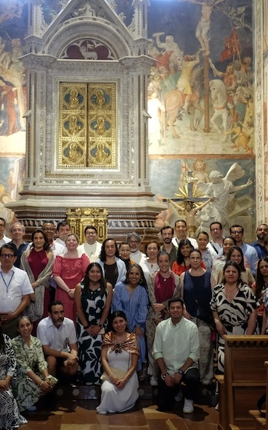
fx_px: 526
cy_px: 218
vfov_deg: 44.4
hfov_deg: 28.5
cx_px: 103
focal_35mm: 45
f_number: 2.8
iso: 800
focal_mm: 19.6
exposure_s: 1/14
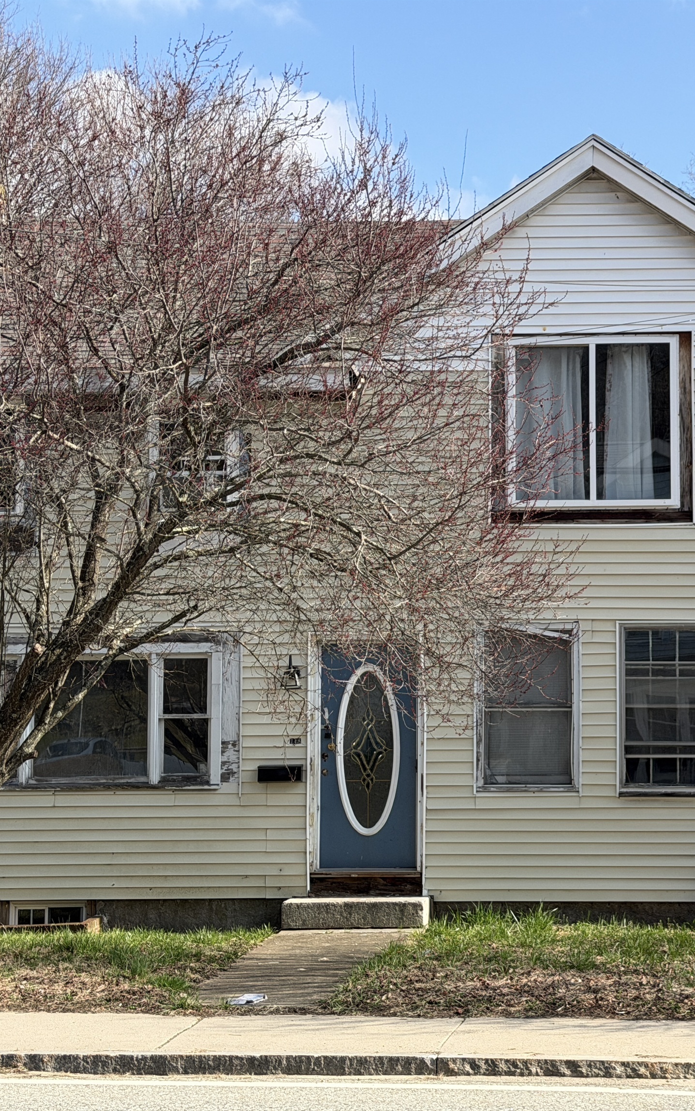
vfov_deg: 30.2
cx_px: 580
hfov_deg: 18.9
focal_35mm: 68
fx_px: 2061
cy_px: 556
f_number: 1.78
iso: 80
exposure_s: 1/3378
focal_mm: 6.76
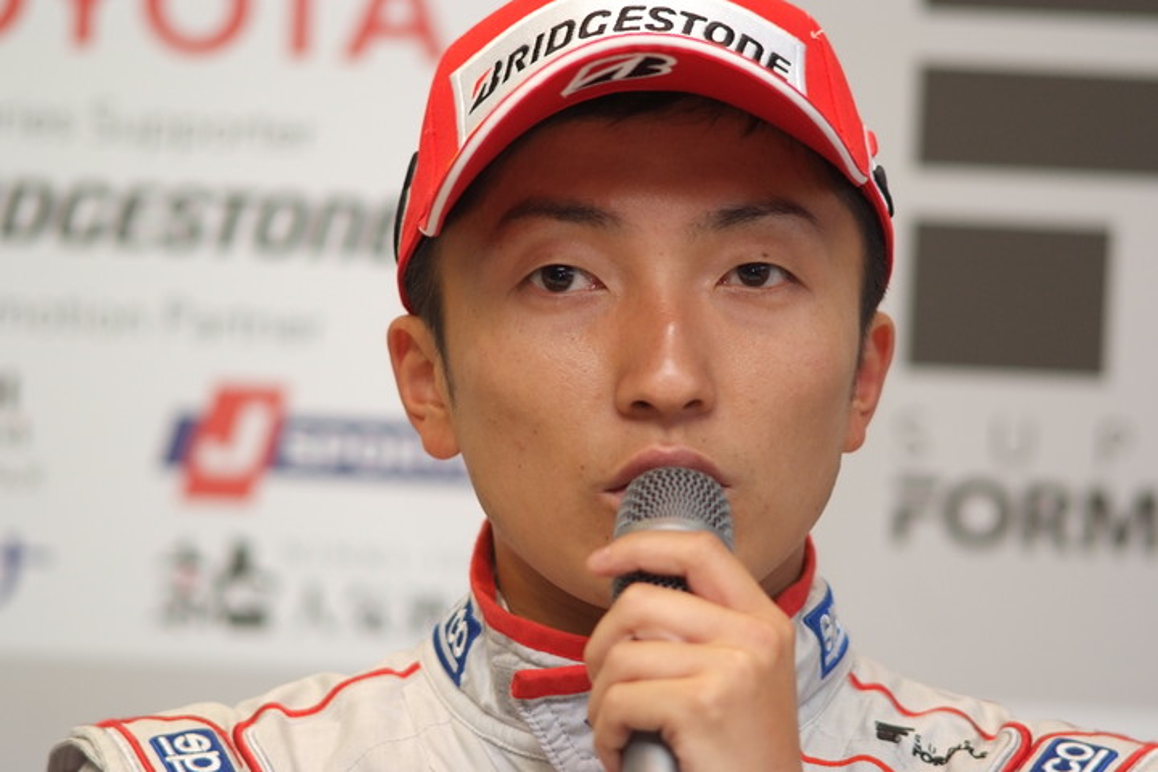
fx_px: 8684
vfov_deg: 5.1
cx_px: 579
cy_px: 386
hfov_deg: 7.6
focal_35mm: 270
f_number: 2.8
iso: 800
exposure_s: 1/125
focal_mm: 180
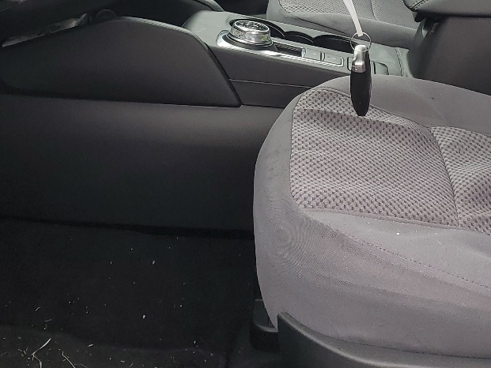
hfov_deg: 28.9
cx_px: 290
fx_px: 951
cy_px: 13
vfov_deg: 21.3
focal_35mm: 67
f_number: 1.5
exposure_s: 1/400
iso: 50
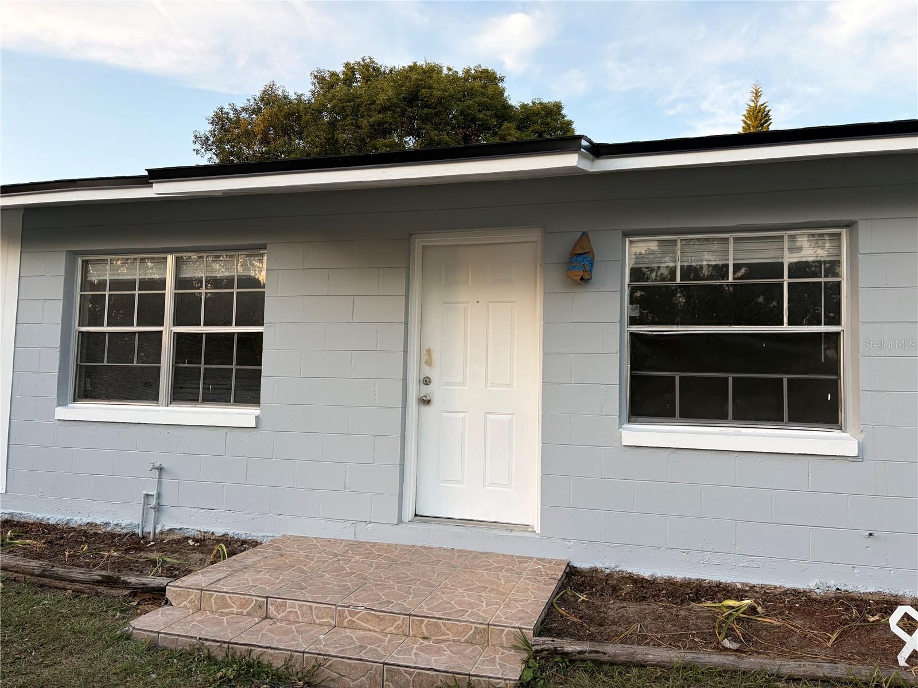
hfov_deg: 67.3
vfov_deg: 53.1
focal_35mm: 26
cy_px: 344
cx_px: 459
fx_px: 690
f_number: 1.6
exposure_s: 1/175
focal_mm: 5.96
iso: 40
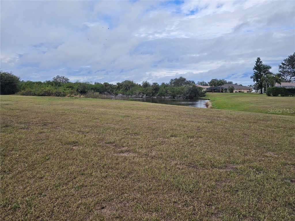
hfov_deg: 73.9
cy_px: 110
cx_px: 148
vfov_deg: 58.9
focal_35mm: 23
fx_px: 196
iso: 10
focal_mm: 6.3
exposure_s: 1/545
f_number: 1.7
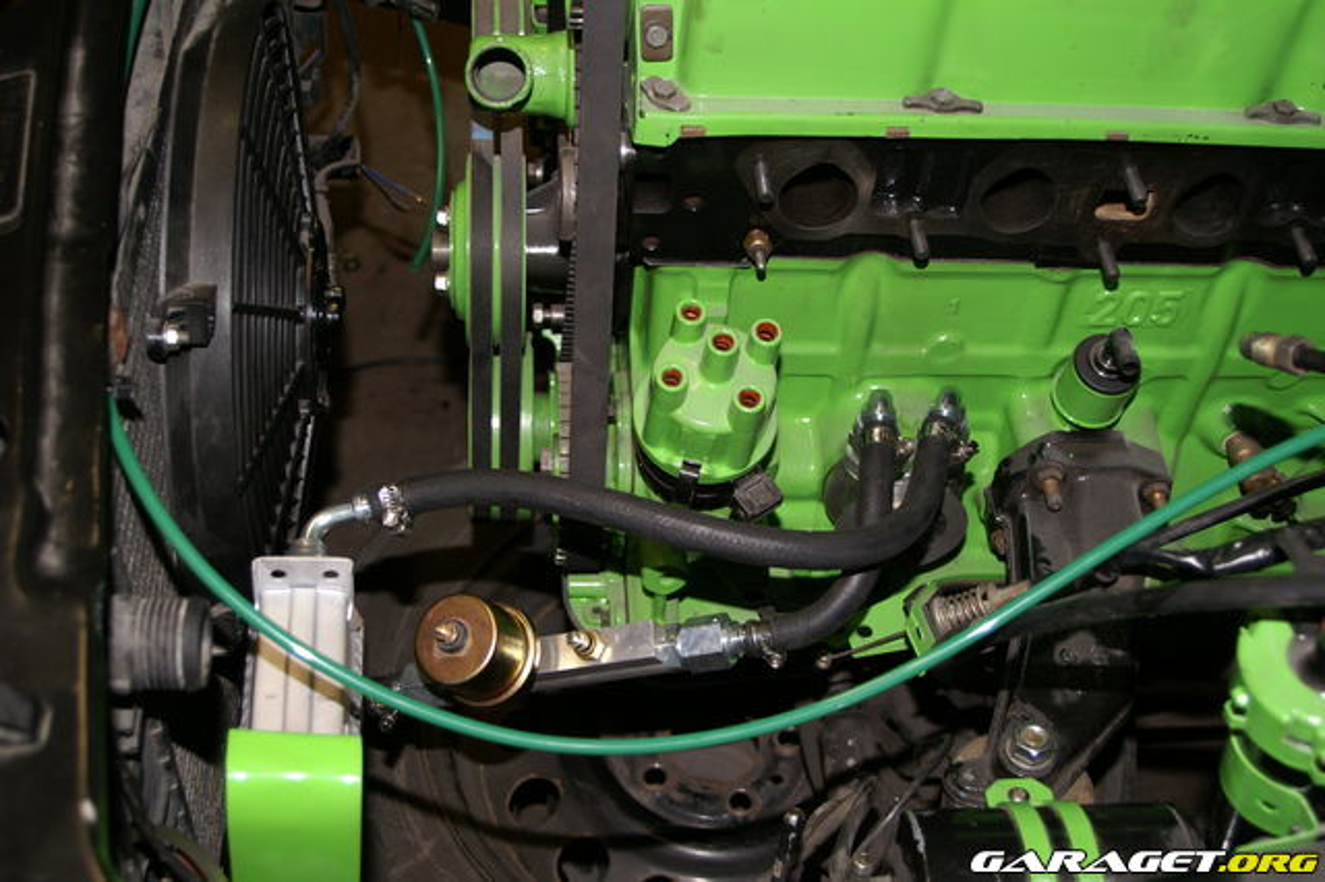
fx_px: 1655
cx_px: 662
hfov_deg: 43.6
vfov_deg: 29.8
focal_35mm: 45
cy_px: 441
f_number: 5.6
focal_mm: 30
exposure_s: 1/60
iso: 200
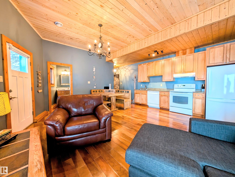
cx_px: 118
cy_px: 88
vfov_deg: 94.6
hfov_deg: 110.5
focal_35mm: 12
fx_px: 82
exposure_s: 1/30
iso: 81
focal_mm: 2.02
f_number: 1.7
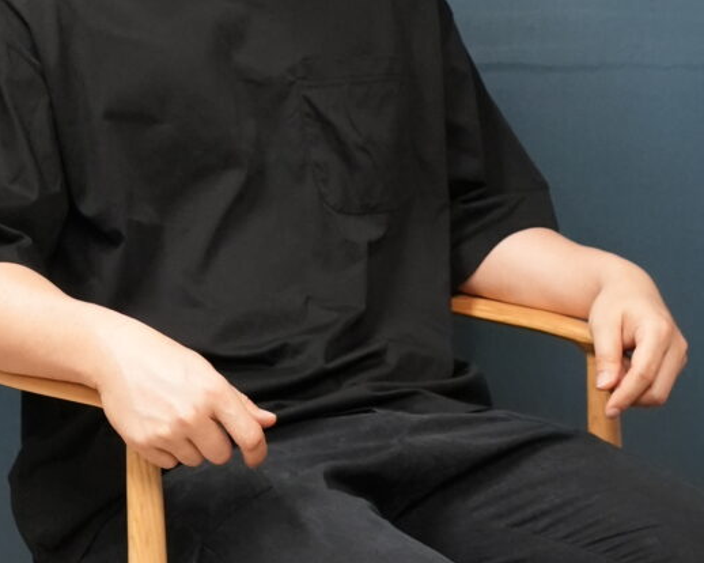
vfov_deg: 9.8
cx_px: 266
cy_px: -1
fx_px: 3249
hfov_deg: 12.4
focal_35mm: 156
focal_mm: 56
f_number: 6.3
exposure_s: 1/125
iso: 6400
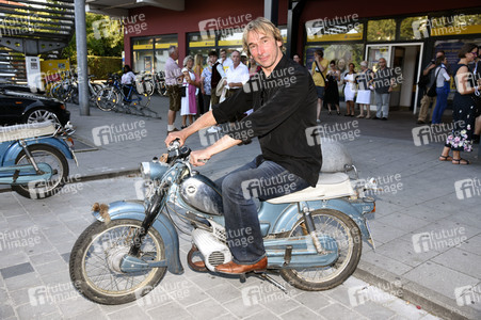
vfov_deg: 42.3
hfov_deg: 60.3
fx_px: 414
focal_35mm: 31
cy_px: 160
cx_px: 240
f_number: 6.3
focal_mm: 31
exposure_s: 1/160
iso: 800
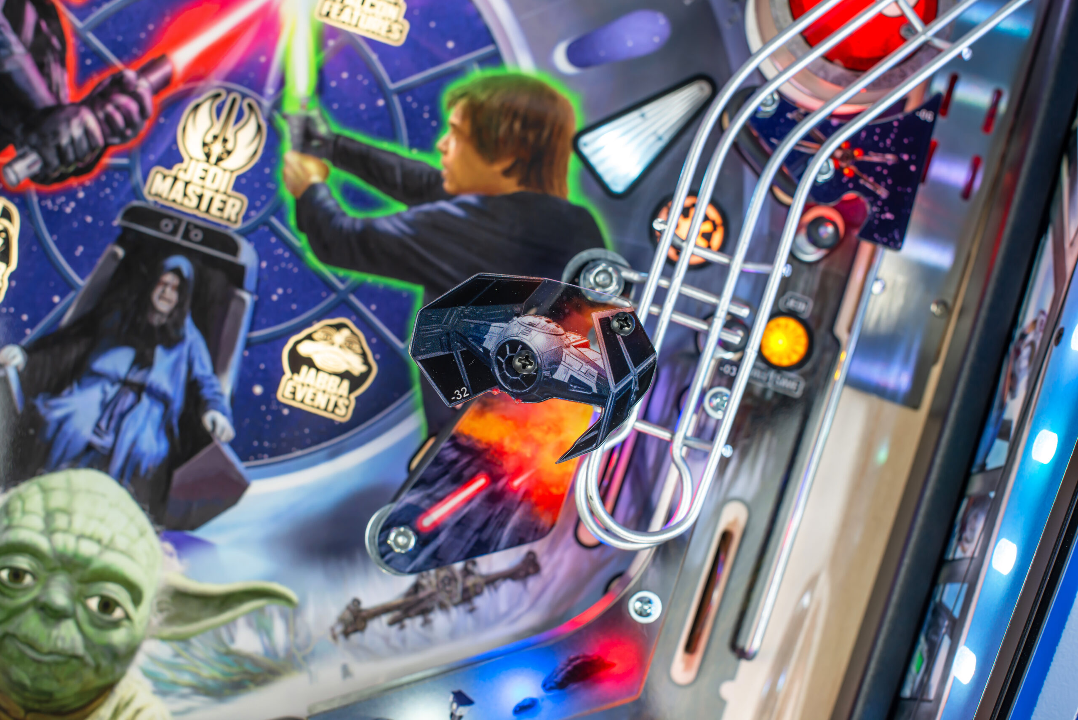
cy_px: 360
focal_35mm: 50
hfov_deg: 39.6
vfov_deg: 27.0
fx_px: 1498
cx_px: 539
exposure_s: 1/100
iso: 320
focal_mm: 50
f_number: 5.6
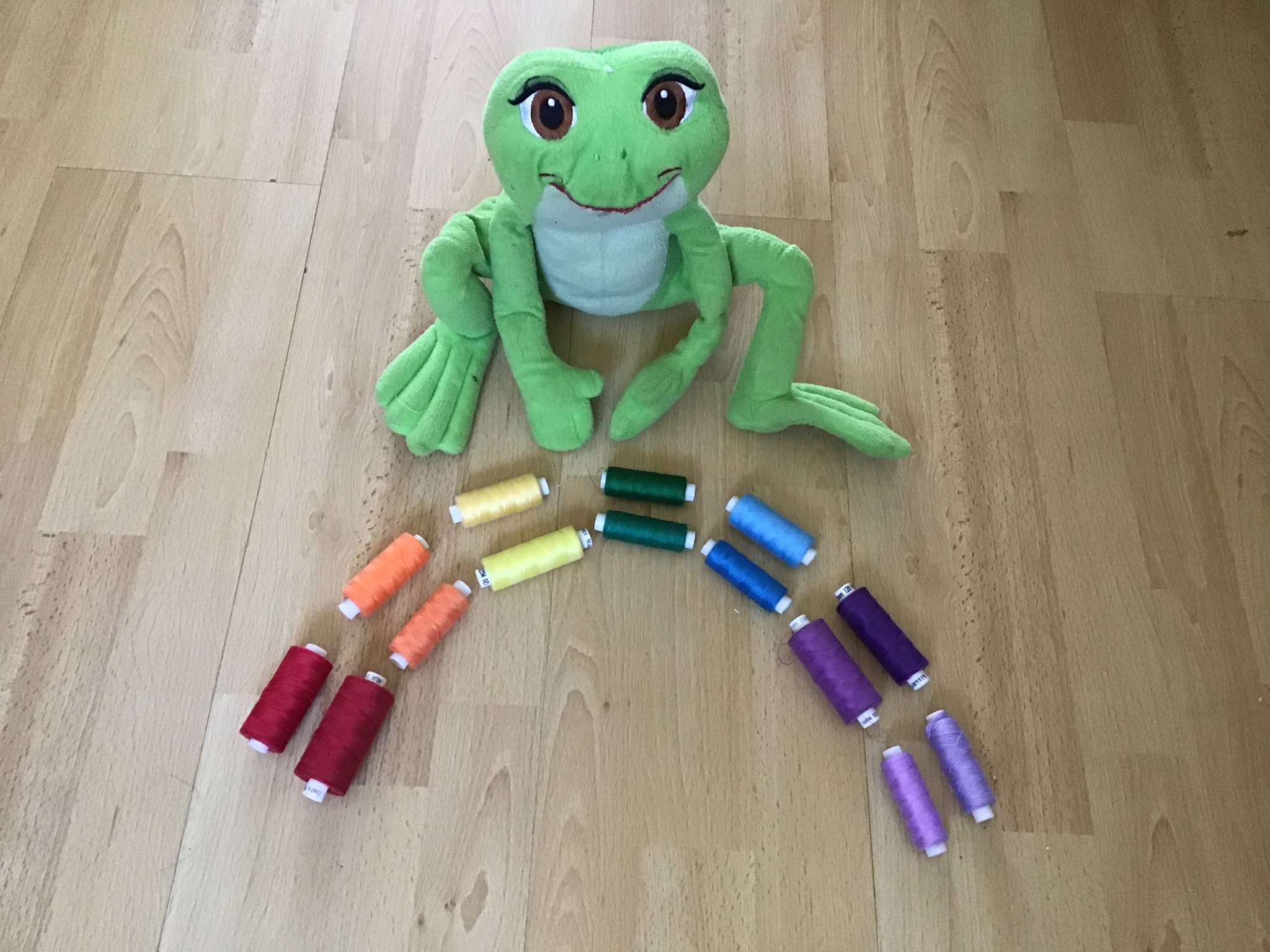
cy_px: 476
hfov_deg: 58.4
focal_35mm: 31
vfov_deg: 45.4
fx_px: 1137
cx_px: 635
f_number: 2.4
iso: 200
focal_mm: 3.3
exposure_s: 1/17
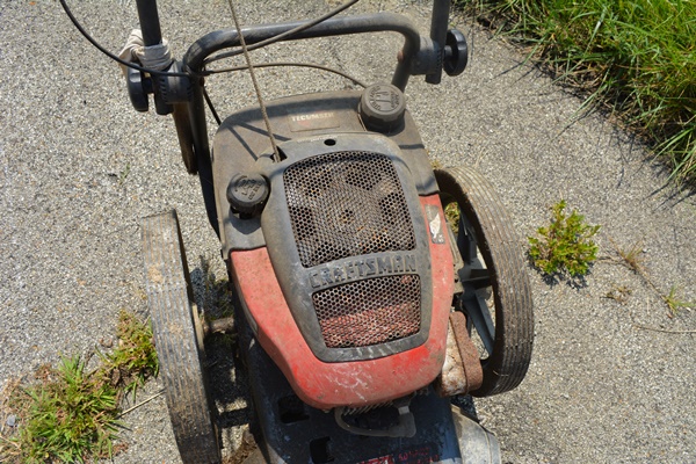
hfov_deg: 57.2
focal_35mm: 33
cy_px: 232
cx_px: 348
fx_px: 638
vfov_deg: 40.0
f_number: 8
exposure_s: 1/250
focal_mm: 22
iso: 125
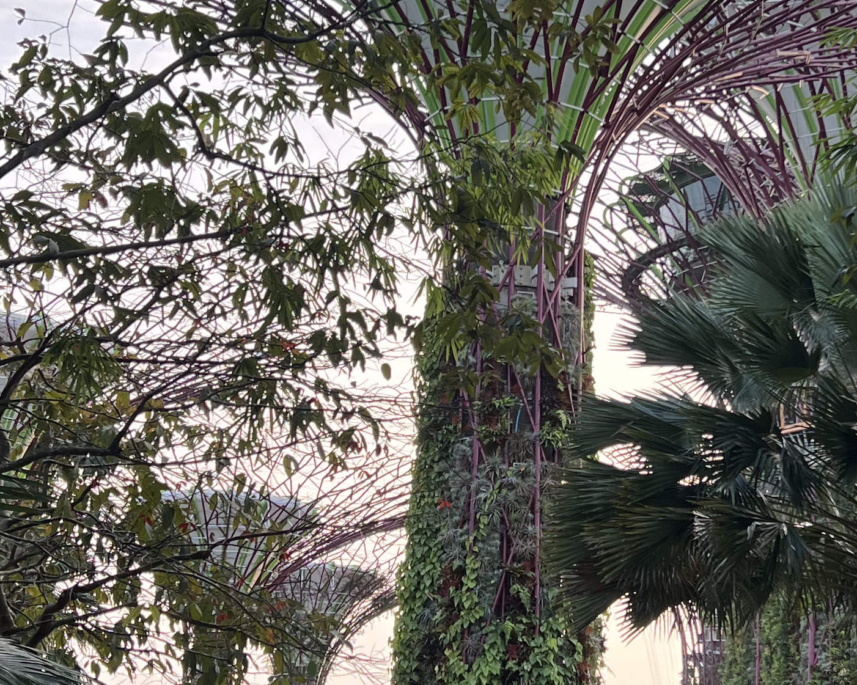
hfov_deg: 26.0
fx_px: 1851
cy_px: 298
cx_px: 528
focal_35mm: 73
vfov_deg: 21.0
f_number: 1.5
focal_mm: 5.7
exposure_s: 1/484
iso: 50
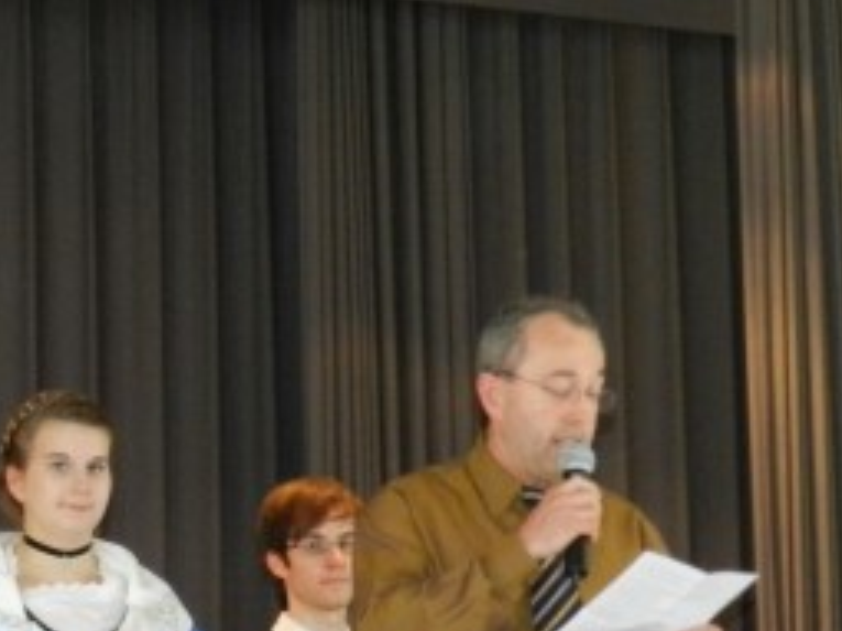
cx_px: -185
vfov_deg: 8.6
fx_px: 4157
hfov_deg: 11.3
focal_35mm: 171
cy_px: 631
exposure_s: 1/30
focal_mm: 12.1
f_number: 4.7
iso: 800
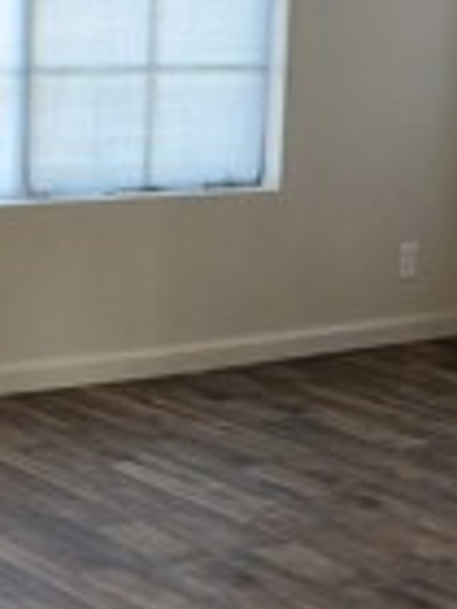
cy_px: 344
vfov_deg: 18.7
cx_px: 52
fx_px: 1848
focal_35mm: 105
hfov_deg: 14.0
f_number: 1.8
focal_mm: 5.4
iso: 40
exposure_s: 1/60
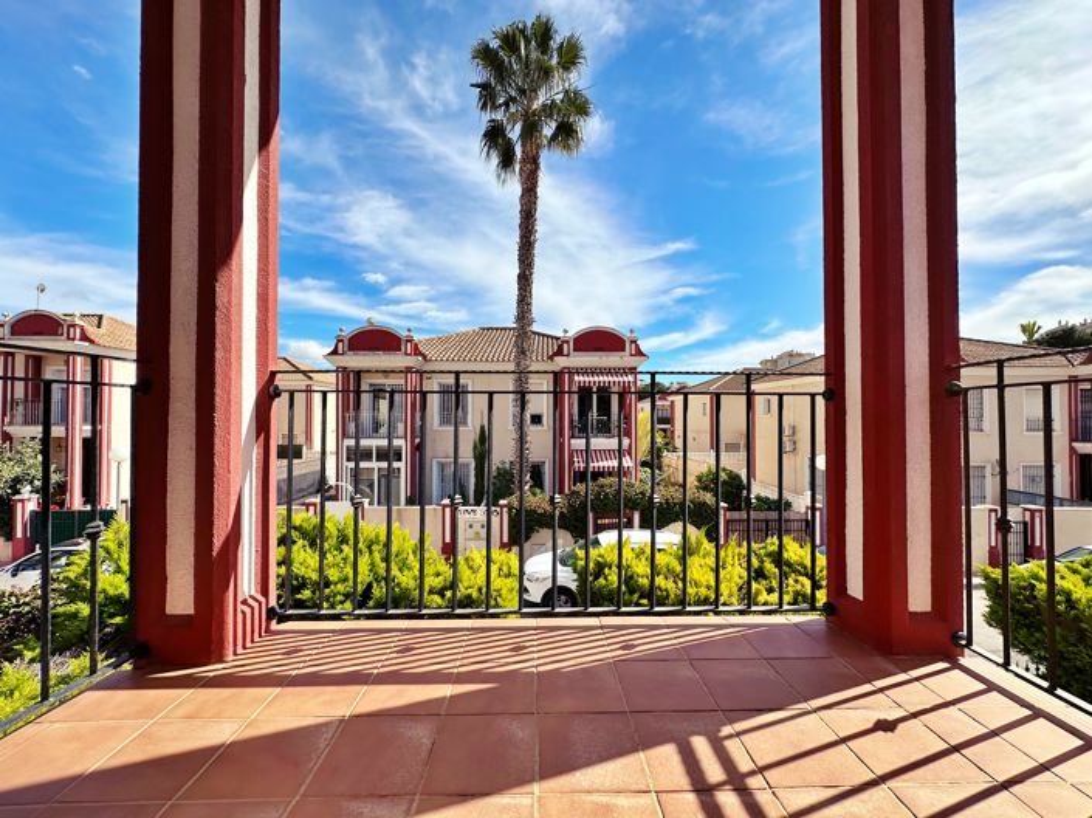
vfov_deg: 85.6
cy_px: 409
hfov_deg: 102.1
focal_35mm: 14
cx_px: 546
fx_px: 441
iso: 40
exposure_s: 1/2257
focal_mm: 2.22
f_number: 2.2
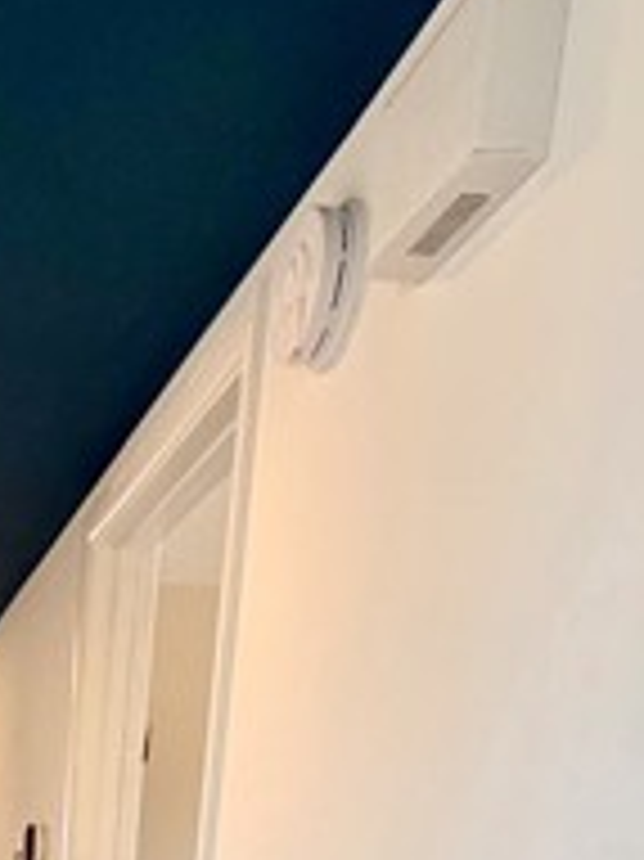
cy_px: 1234
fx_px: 1167
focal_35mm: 47
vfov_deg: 28.8
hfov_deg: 27.1
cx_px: -140
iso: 250
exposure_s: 1/120
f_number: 2.2
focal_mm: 2.22
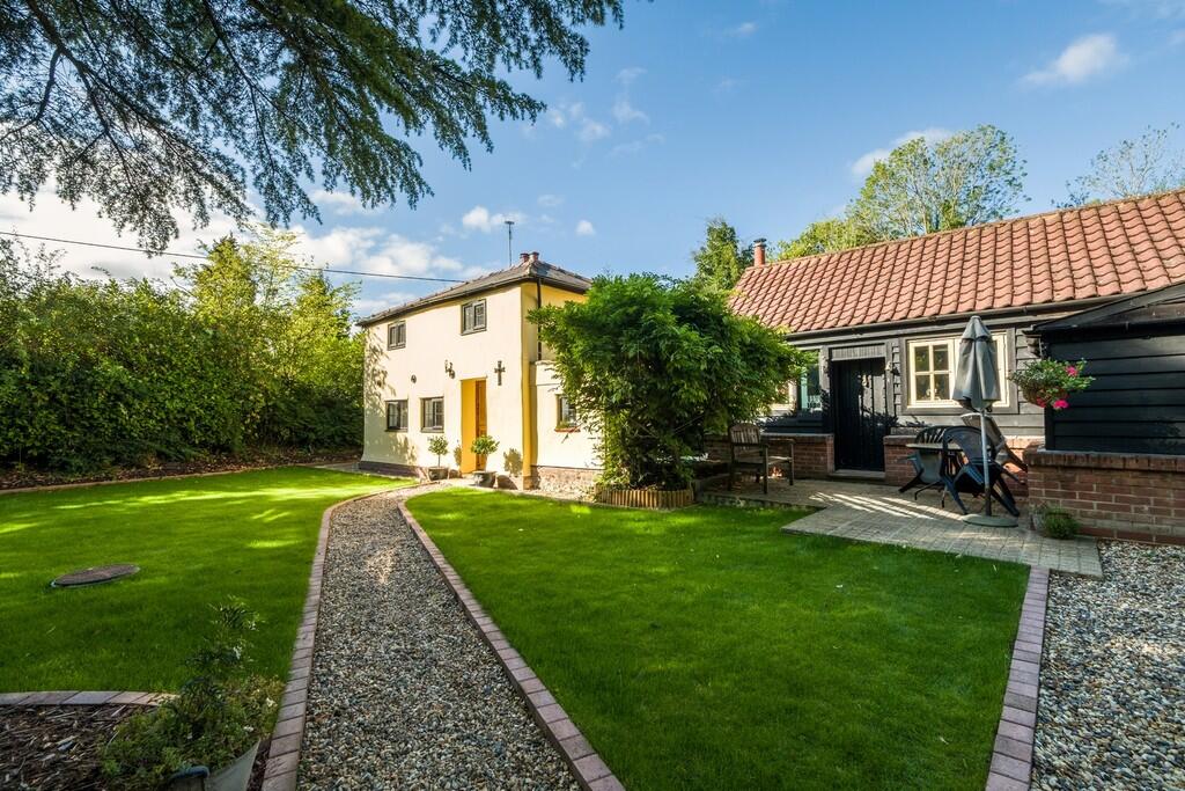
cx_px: 592
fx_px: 494
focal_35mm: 15
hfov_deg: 100.4
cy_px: 396
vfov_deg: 77.3
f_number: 9
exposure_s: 1/80
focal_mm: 10.1
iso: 160
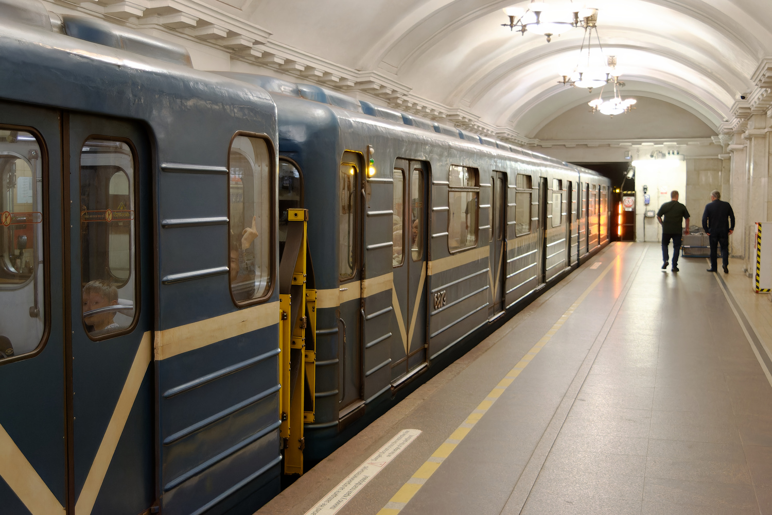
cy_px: 258
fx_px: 1029
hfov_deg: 41.1
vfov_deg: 28.1
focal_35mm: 48
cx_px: 386
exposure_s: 1/100
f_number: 4.5
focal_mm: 32
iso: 3200
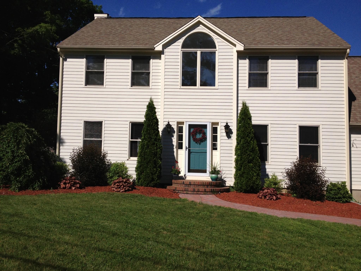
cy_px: 136
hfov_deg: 52.6
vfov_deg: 40.7
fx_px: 365
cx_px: 180
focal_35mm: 35
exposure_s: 1/4608
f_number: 2.4
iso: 50
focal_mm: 4.28
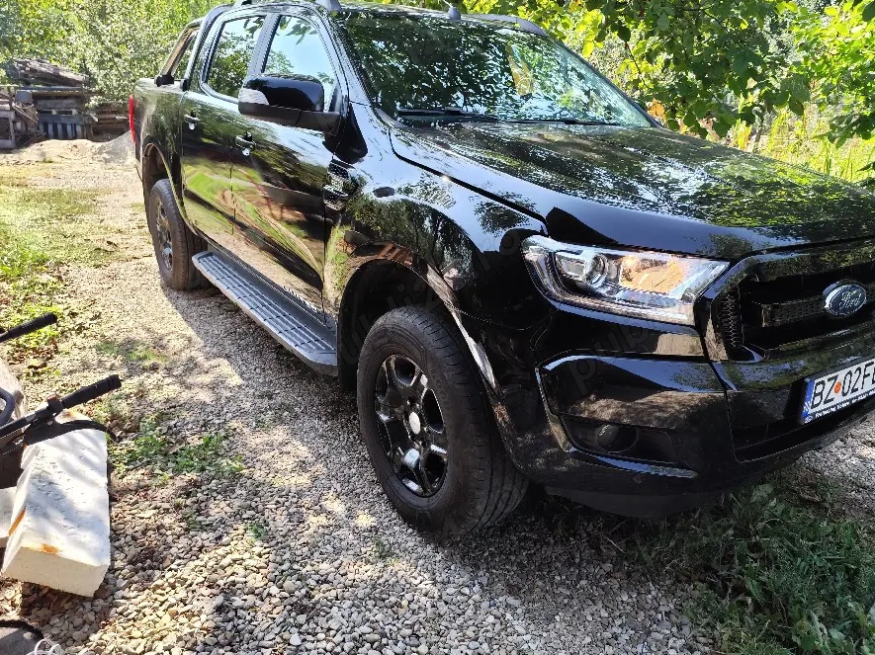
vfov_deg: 53.0
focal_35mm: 26
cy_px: 312
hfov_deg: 67.2
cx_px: 481
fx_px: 657
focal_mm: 6.14
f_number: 1.65
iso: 50
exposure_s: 1/263
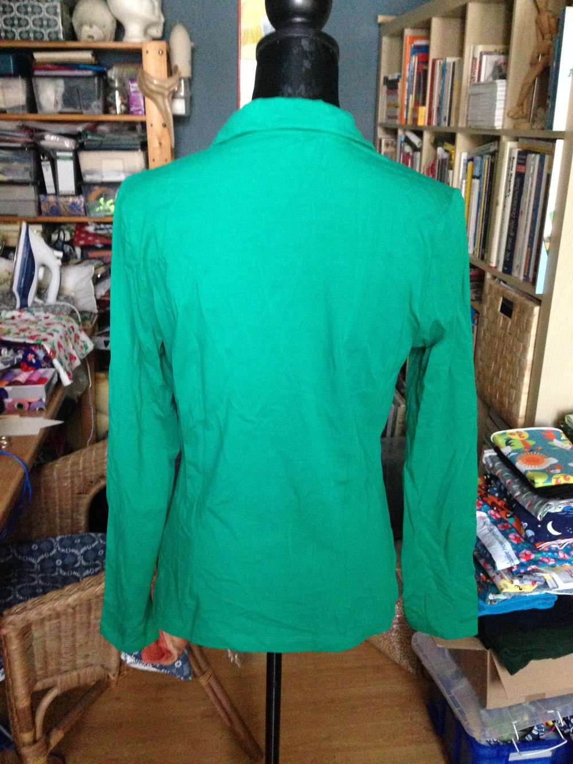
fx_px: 728
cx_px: 286
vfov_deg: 55.3
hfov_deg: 43.0
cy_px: 382
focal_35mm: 33
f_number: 2.4
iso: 640
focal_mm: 4.12
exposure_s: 1/15
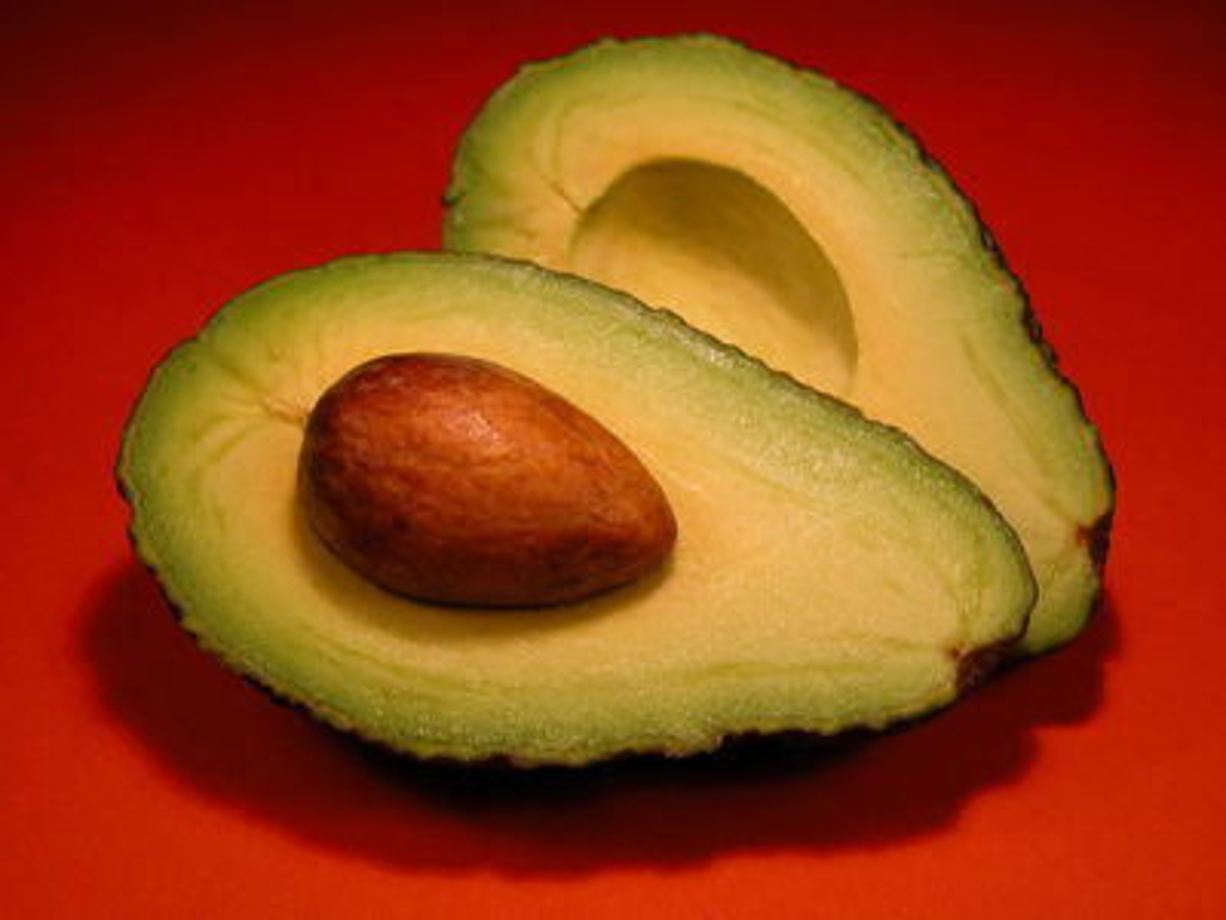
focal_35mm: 54
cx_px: 613
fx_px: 1913
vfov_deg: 27.0
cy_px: 460
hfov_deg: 35.5
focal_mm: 13.7
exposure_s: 1/138
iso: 100
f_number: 3.5
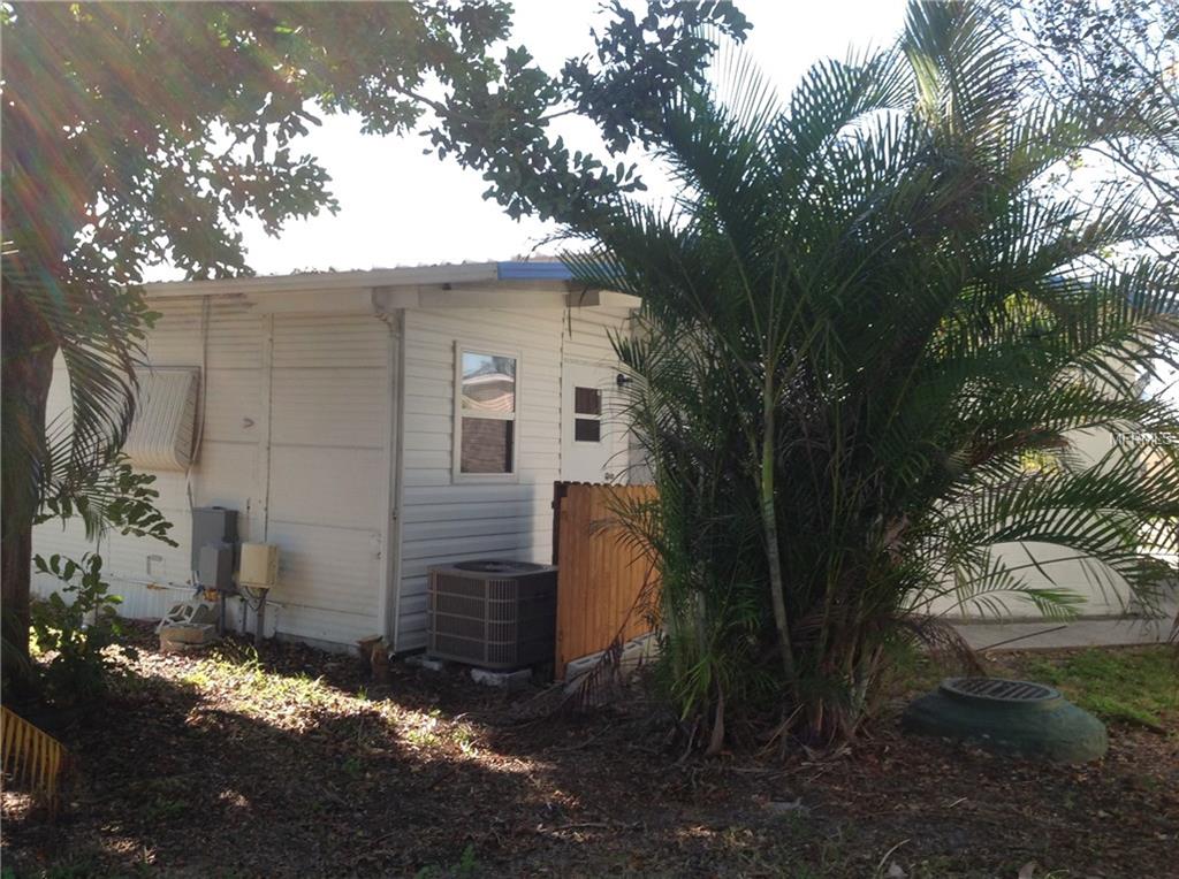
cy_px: 440
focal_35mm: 35
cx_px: 590
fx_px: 1190
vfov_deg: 40.6
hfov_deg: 52.7
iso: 50
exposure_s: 1/272
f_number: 2.4
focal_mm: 4.28
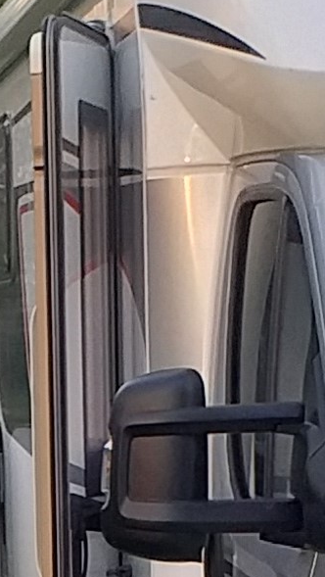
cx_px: -47
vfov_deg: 10.0
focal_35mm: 206
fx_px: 3151
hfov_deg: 5.9
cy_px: 951
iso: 40
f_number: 1.9
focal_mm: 3.6
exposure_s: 1/108
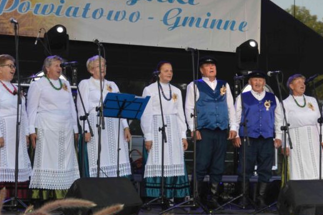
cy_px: 55
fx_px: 1013
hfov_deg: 18.1
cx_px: 217
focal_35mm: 113
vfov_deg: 12.1
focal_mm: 38
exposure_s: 1/125
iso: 180
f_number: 5.6
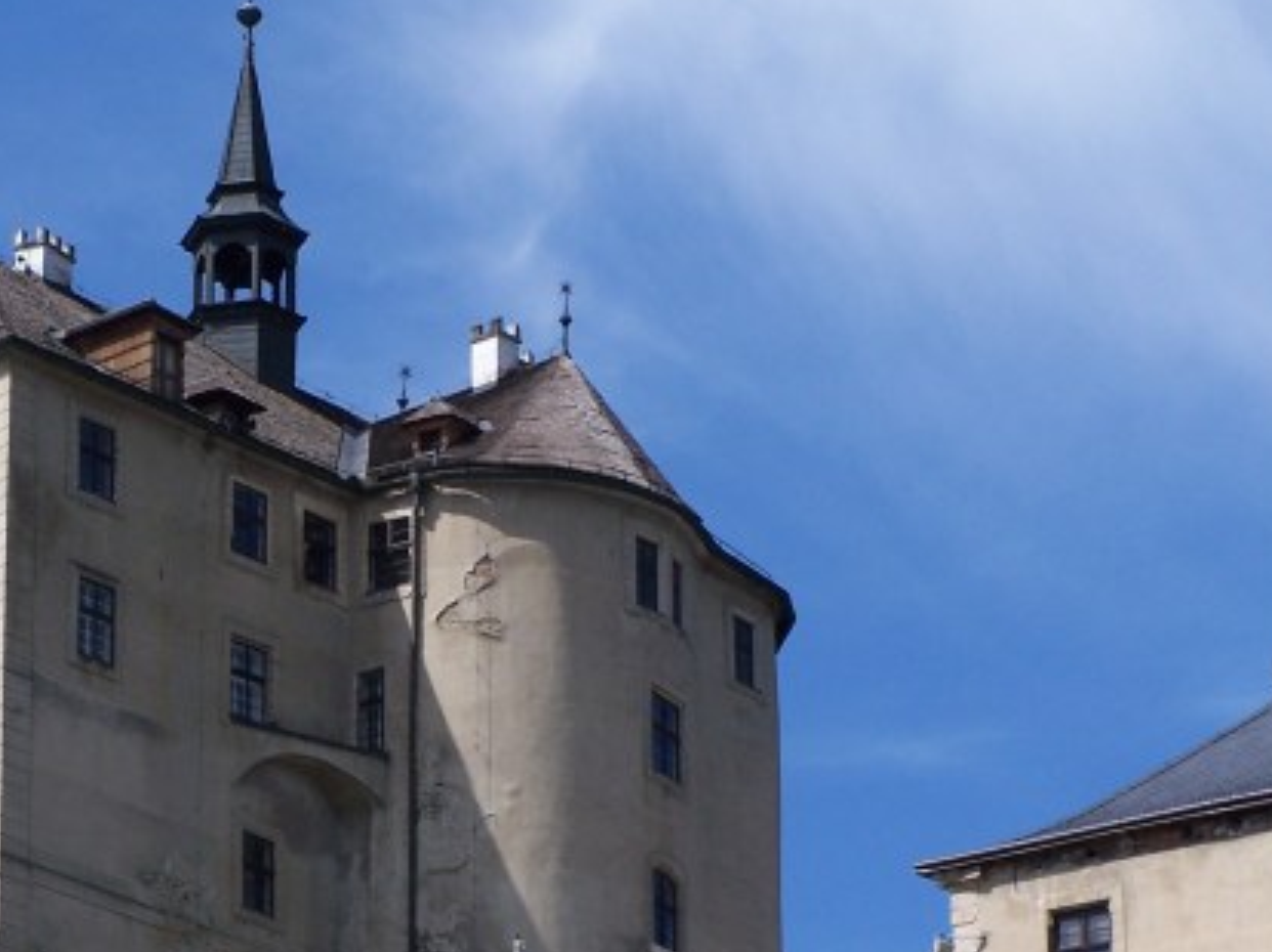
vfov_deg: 7.5
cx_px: 470
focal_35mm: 198
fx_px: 7271
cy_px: 650
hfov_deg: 10.0
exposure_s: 1/750
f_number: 4.5
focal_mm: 19.4
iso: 80
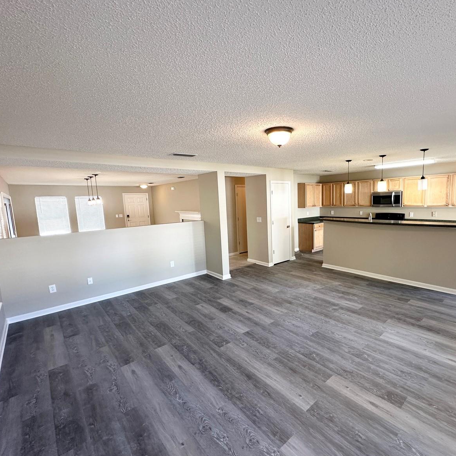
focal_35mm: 17
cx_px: 266
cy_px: 232
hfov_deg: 83.3
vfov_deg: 84.0
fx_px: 253
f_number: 2.2
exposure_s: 1/60
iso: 160
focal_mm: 2.22
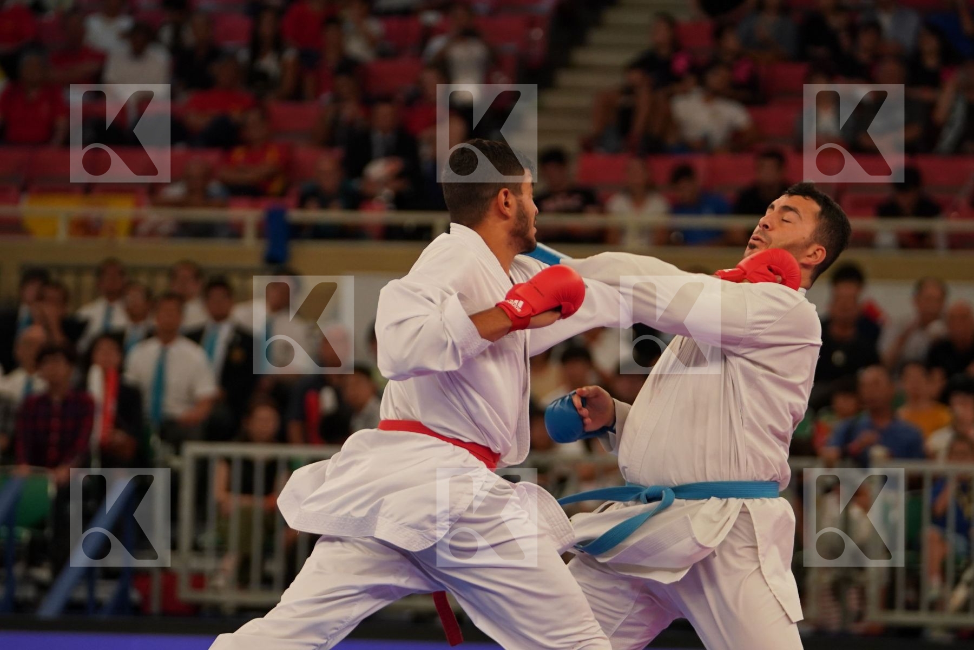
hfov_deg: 9.1
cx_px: 487
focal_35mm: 225
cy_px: 325
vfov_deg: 6.1
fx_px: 6087
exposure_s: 1/1000
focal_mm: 150
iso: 1600
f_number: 2.8
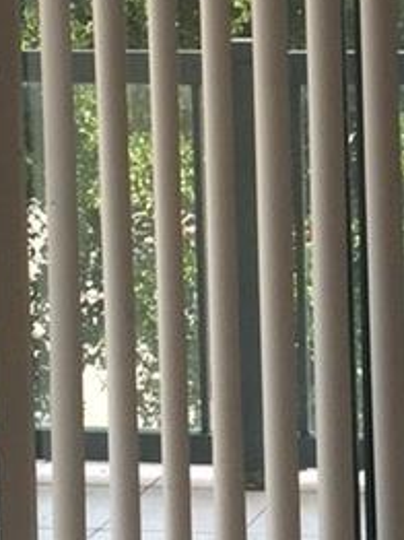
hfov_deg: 10.8
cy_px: 68
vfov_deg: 14.7
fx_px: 2073
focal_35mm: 133
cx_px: 542
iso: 50
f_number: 2.2
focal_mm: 4.15
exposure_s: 1/120
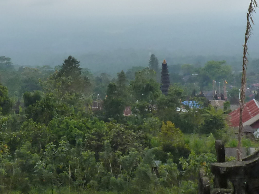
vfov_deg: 14.0
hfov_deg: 19.0
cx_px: 91
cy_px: -29
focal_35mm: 103
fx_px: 771
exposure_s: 1/250
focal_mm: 5.4
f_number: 4
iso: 160
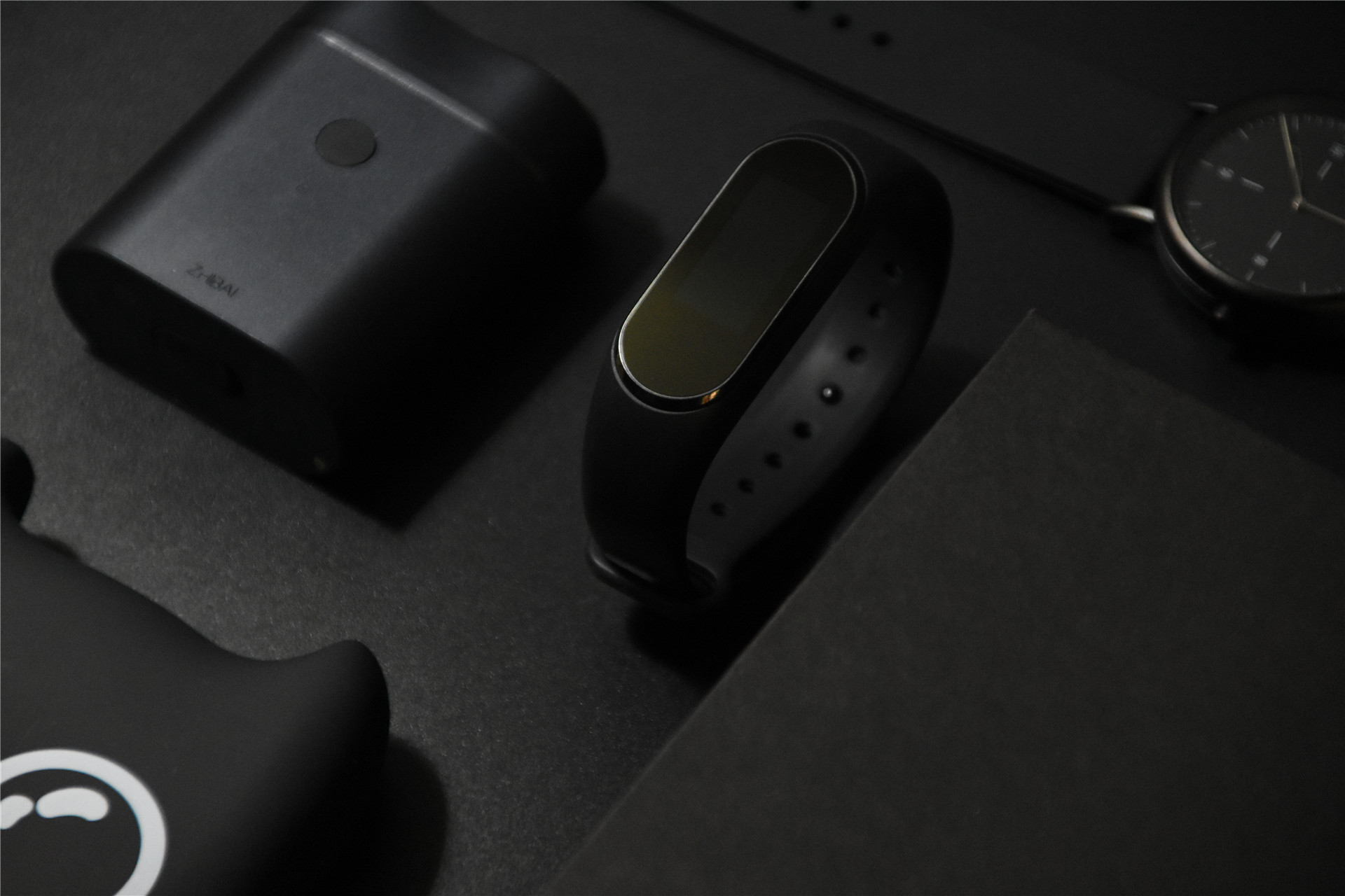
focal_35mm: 292
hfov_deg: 7.0
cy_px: 448
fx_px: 10927
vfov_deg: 4.7
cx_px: 672
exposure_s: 1/50
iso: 4000
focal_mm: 195
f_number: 7.1
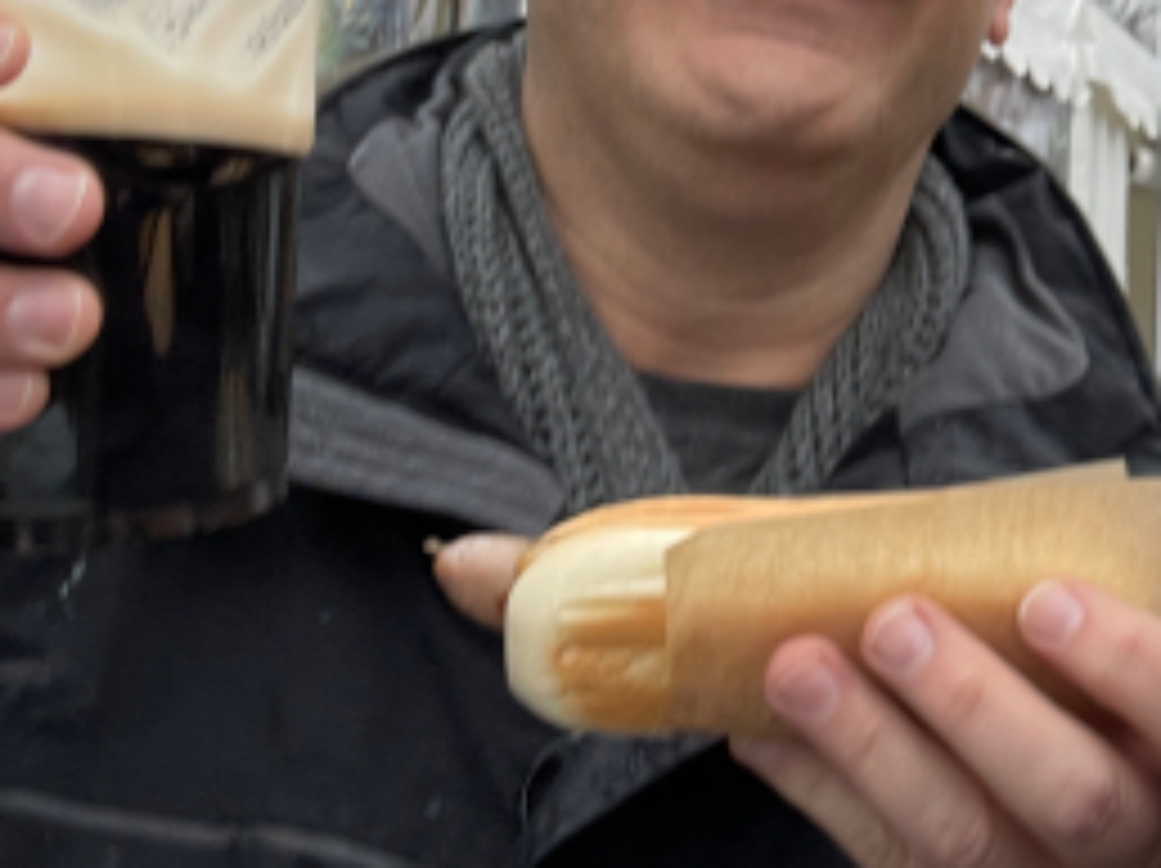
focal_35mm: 60
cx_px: 1224
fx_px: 2010
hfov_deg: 29.5
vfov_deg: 23.2
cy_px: -45
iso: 100
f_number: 2.2
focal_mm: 2.71
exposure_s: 1/80
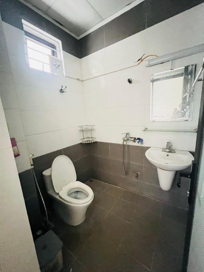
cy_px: 136
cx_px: 102
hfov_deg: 89.9
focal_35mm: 13
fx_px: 102
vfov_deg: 106.2
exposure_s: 1/23
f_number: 1.8
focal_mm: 1.57
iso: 2000
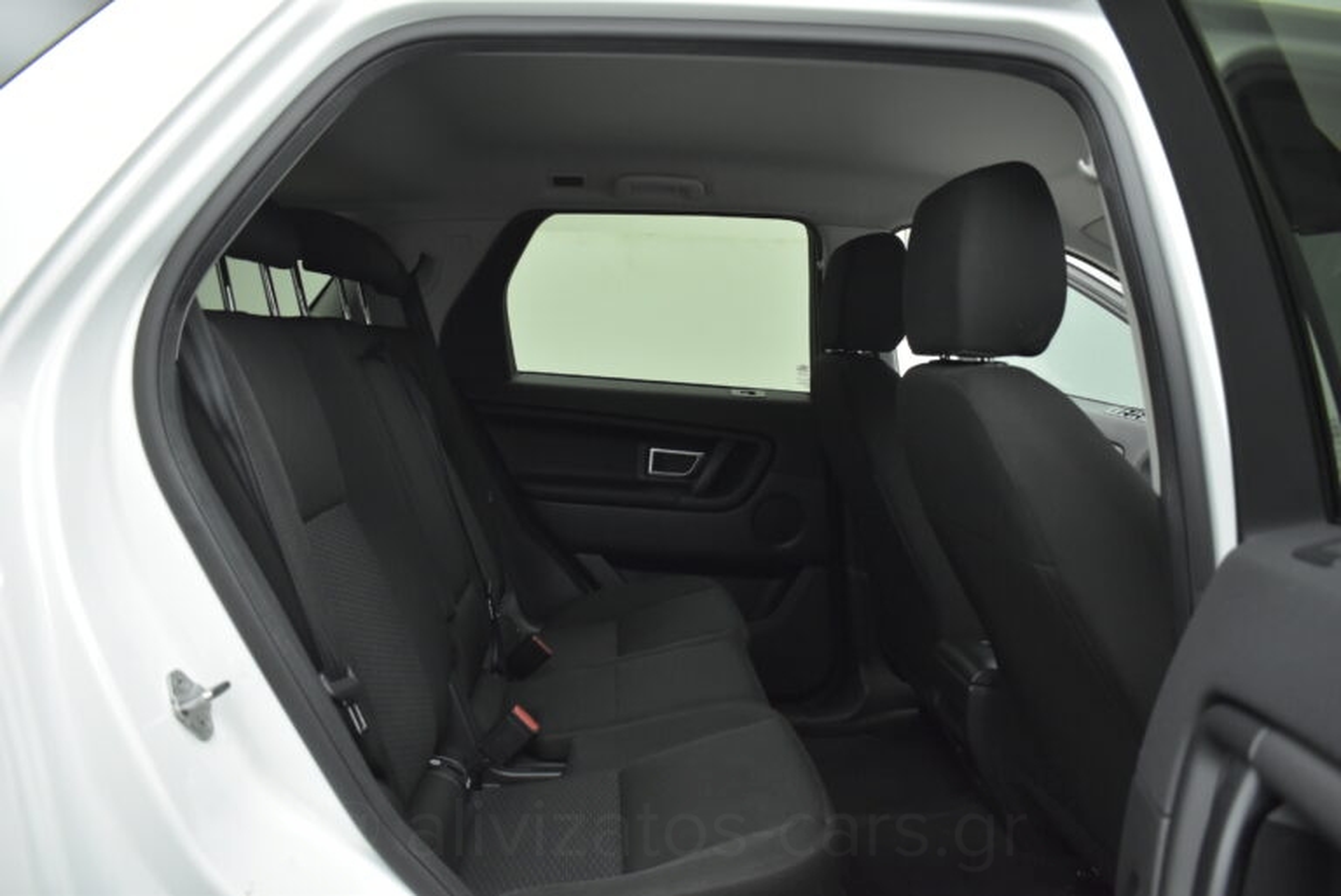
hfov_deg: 67.4
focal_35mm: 27
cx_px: 670
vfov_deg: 48.0
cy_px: 448
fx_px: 1006
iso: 1600
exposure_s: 1/60
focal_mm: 18
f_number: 3.5
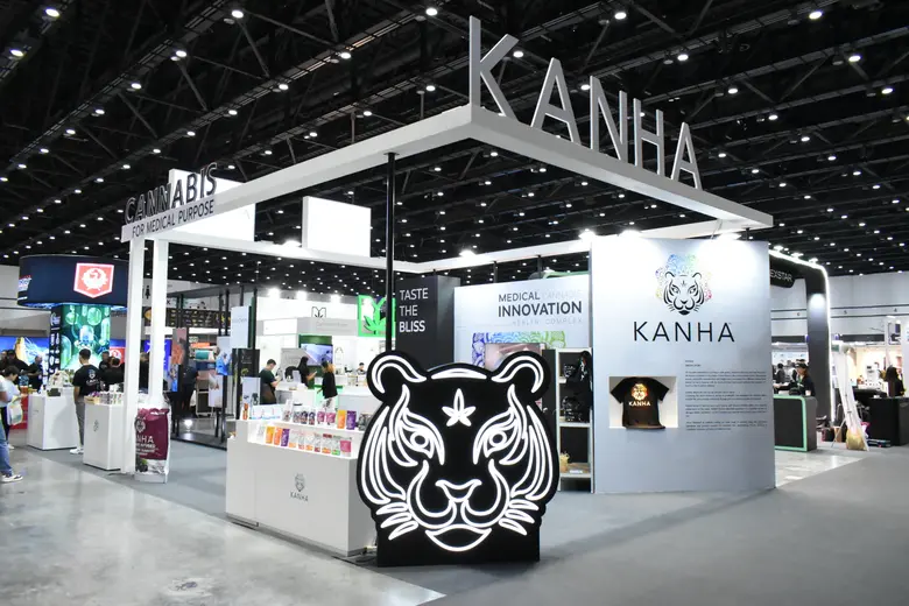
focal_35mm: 27
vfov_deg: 47.9
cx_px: 454
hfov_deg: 67.4
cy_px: 303
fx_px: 682
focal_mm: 18
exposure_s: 1/250
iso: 8000
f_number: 8
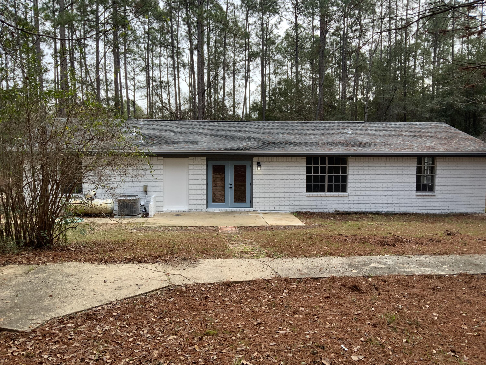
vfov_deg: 48.2
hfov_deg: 61.7
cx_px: 243
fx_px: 407
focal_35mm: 29
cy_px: 182
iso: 16
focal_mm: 3
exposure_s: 1/264
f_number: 1.8
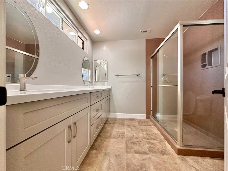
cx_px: 114
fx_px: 92
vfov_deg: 85.7
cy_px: 86
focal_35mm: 14
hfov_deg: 102.1
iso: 200
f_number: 2.2
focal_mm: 2.22
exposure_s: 1/60
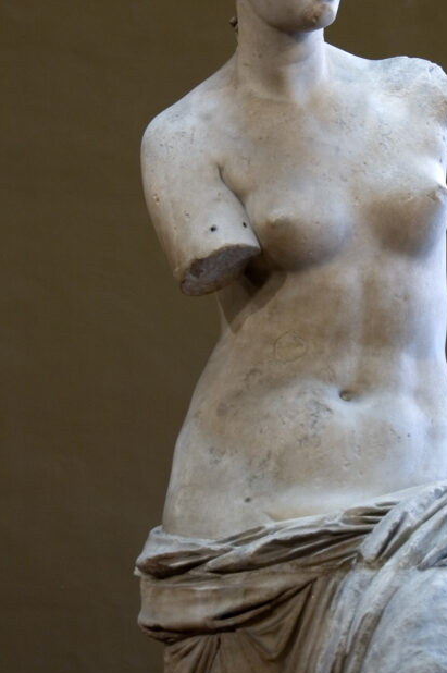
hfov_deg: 8.9
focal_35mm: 154
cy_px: 304
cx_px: 300
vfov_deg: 13.3
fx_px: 2873
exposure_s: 1/13
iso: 400
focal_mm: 62
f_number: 5
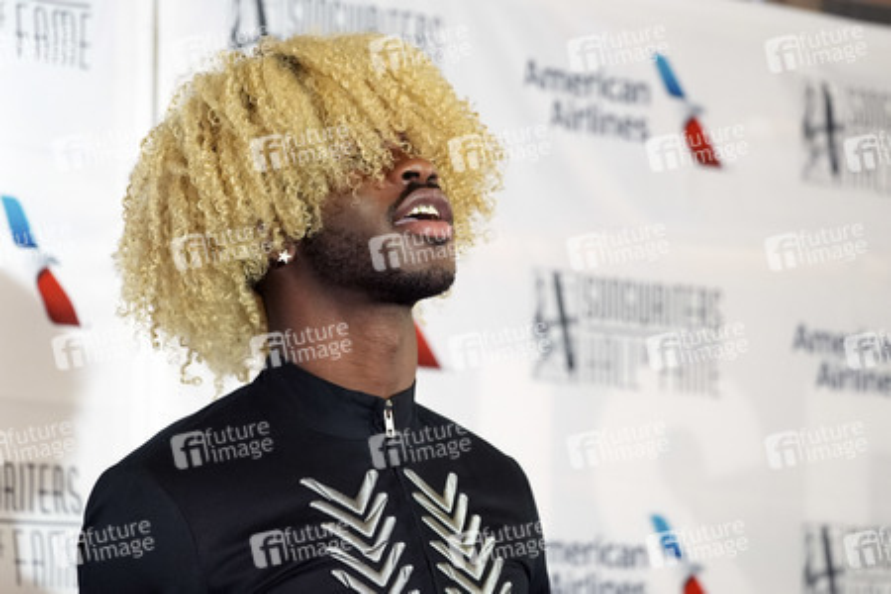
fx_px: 3663
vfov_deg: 9.3
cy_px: 297
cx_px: 446
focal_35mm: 148
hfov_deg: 13.9
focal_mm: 148
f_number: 5.6
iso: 10000
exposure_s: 1/400
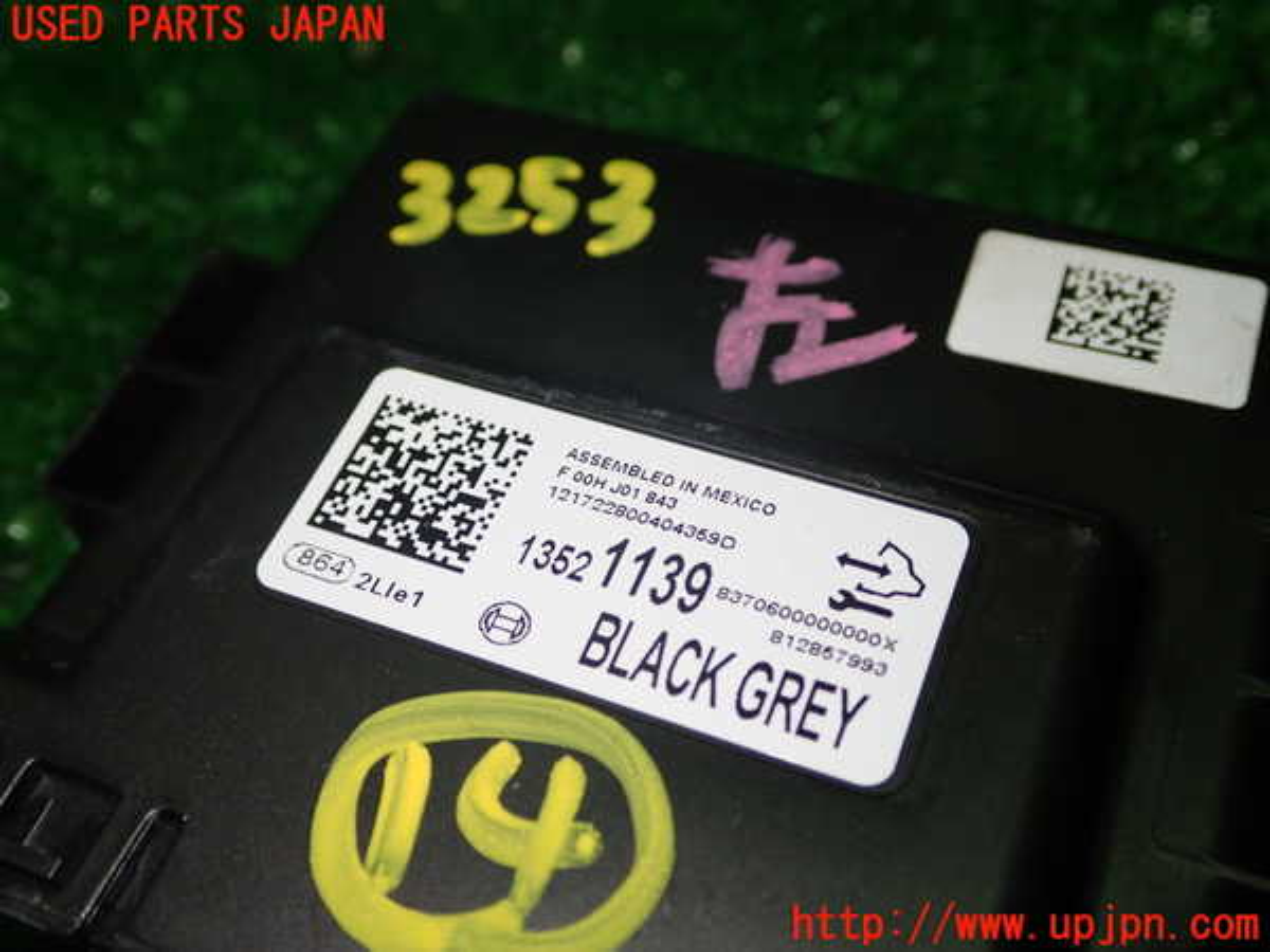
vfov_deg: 35.1
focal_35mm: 41
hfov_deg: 45.8
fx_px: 1504
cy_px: 476
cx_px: 635
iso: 200
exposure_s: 1/60
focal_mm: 7.31
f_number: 2.8
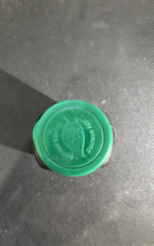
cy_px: 125
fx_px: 188
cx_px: 74
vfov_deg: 66.5
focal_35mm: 28
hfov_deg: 44.5
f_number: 1.6
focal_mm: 5.96
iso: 500
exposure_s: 1/40
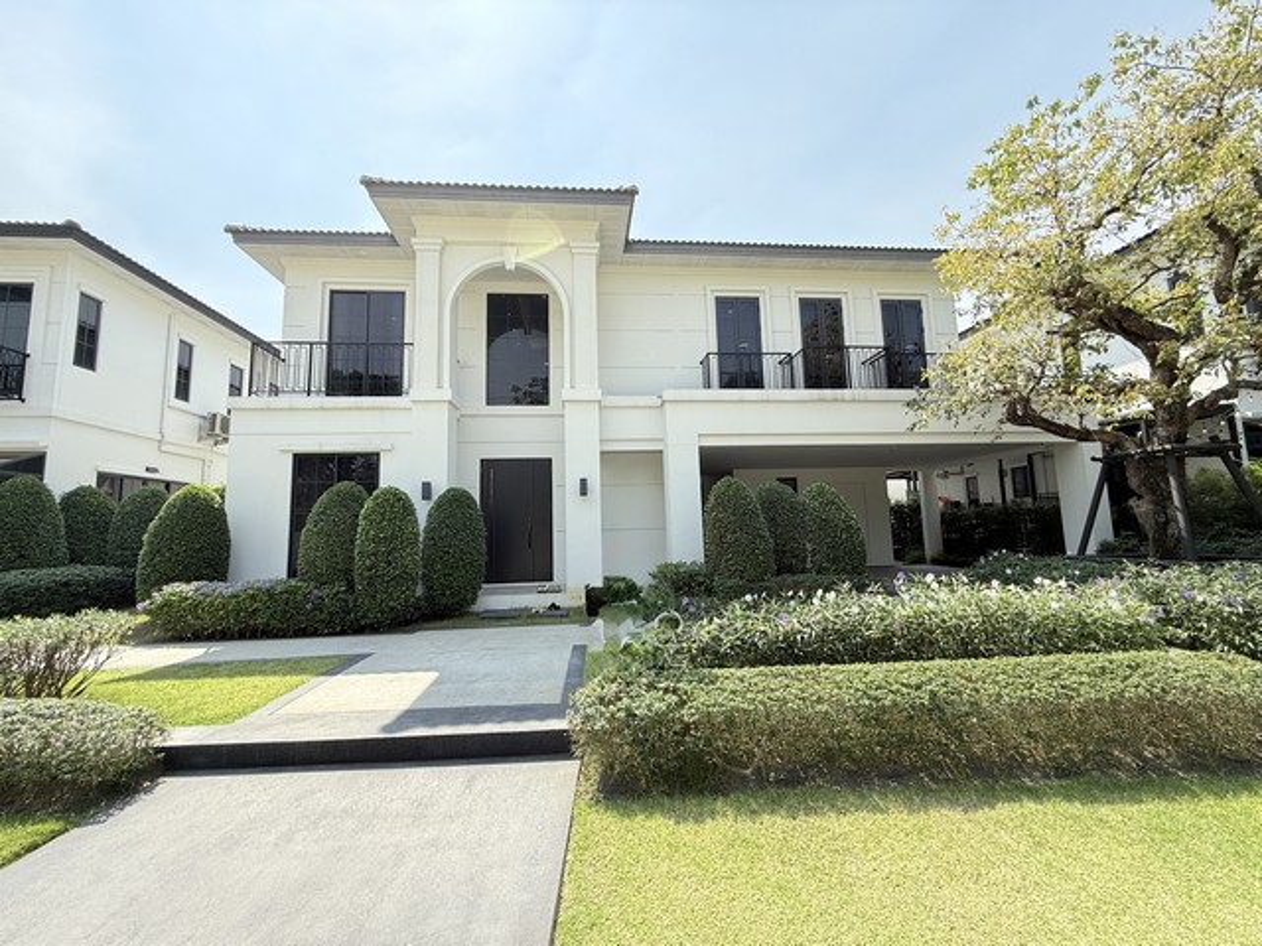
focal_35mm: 14
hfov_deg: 102.1
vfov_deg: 85.7
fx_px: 510
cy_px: 473
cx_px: 631
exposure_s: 1/602
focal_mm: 2.22
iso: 64
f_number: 2.2
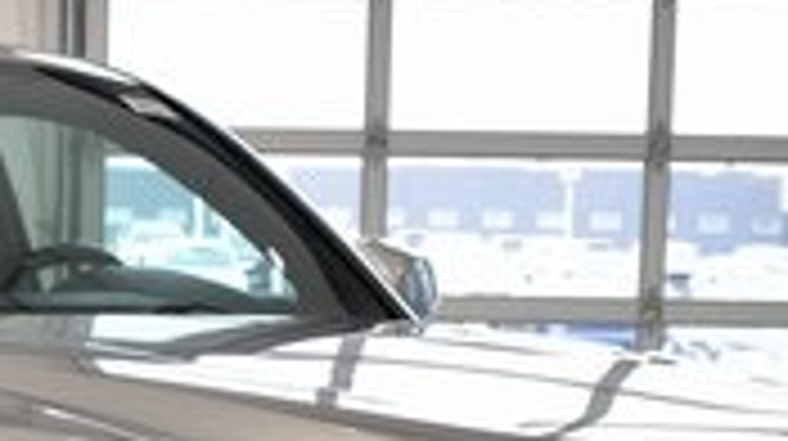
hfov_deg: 18.2
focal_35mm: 115
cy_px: 695
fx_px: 2400
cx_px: 32
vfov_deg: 10.1
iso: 100
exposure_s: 1/40
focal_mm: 20
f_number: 3.5
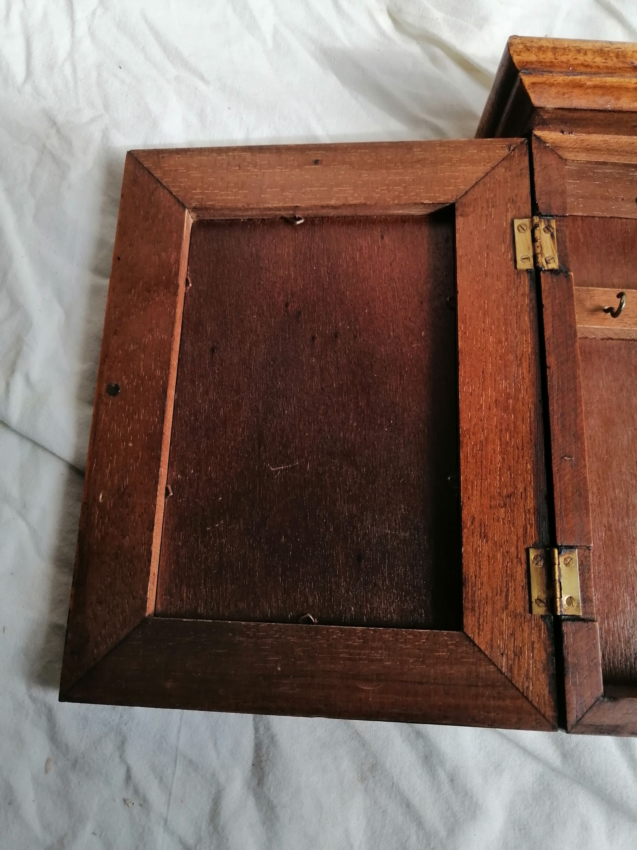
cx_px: 318
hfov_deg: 53.1
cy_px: 425
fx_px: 638
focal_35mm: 26
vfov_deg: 67.3
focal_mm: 3.96
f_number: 1.8
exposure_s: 1/564
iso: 160
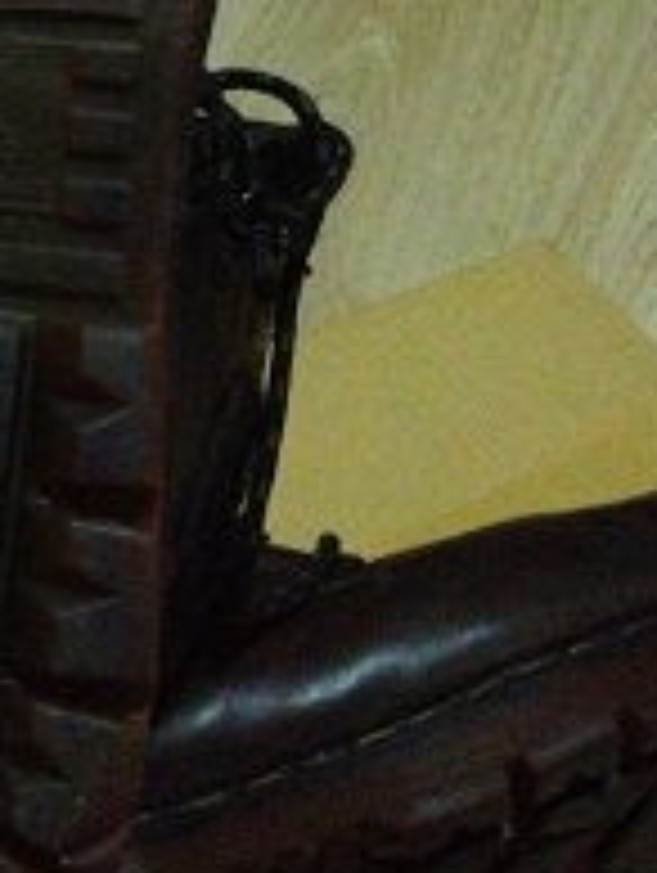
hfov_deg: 15.8
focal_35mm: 90
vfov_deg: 20.5
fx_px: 2273
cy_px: -135
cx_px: -128
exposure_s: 1/17
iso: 800
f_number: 2.4
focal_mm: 4.28
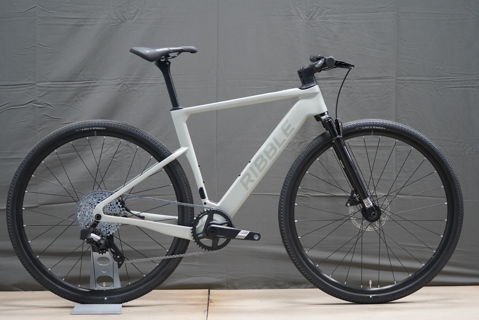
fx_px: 1038
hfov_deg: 26.0
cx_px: 240
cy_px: 160
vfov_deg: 17.5
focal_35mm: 78
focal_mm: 78
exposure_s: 1/160
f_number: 4
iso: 2000
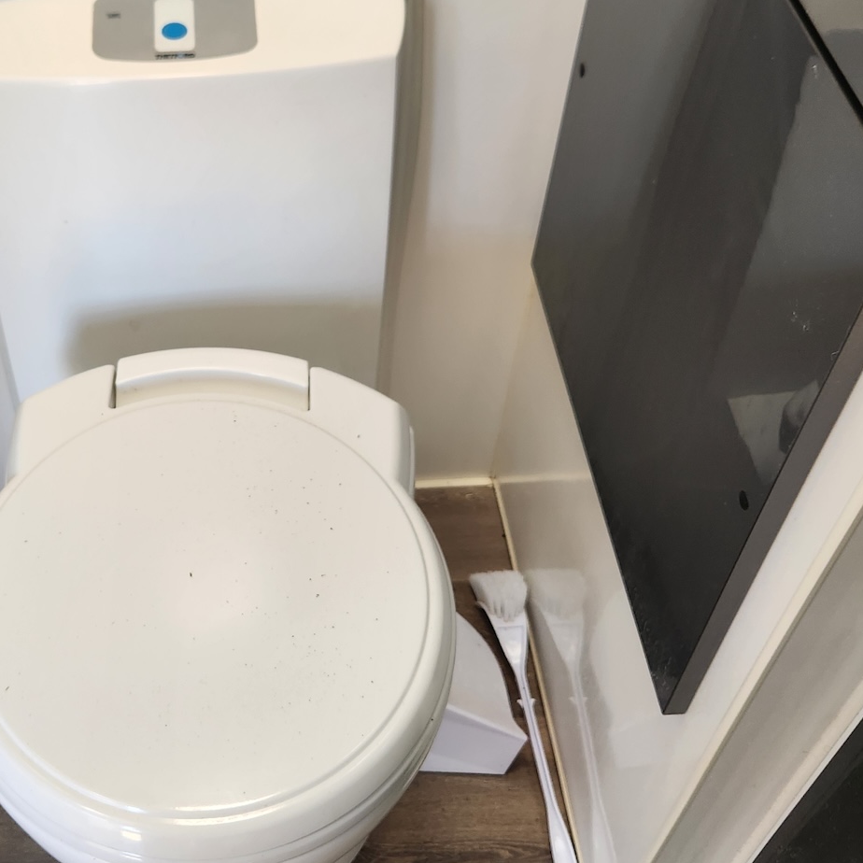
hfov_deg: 37.5
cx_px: 222
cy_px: 305
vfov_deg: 38.0
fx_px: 1241
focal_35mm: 44
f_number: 1.8
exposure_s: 1/180
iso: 125
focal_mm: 5.4
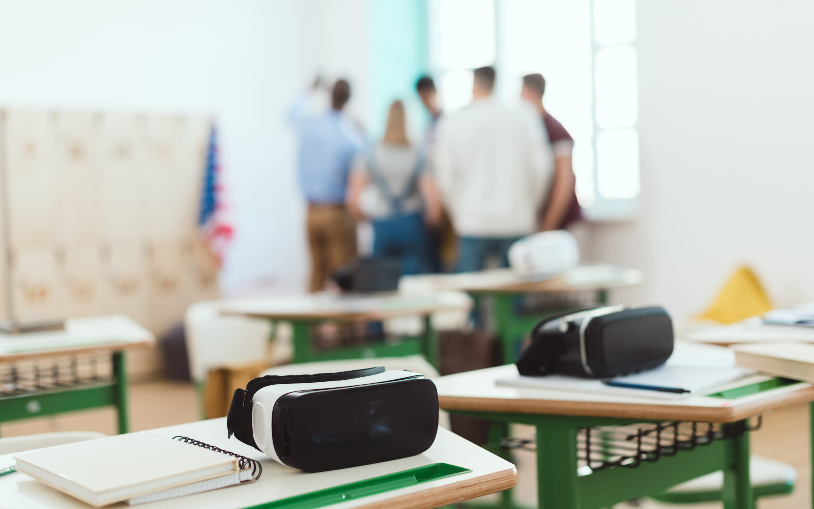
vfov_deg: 24.9
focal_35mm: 52
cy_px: 273
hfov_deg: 38.9
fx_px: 1154
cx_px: 411
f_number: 2.5
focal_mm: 50
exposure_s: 1/250
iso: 320
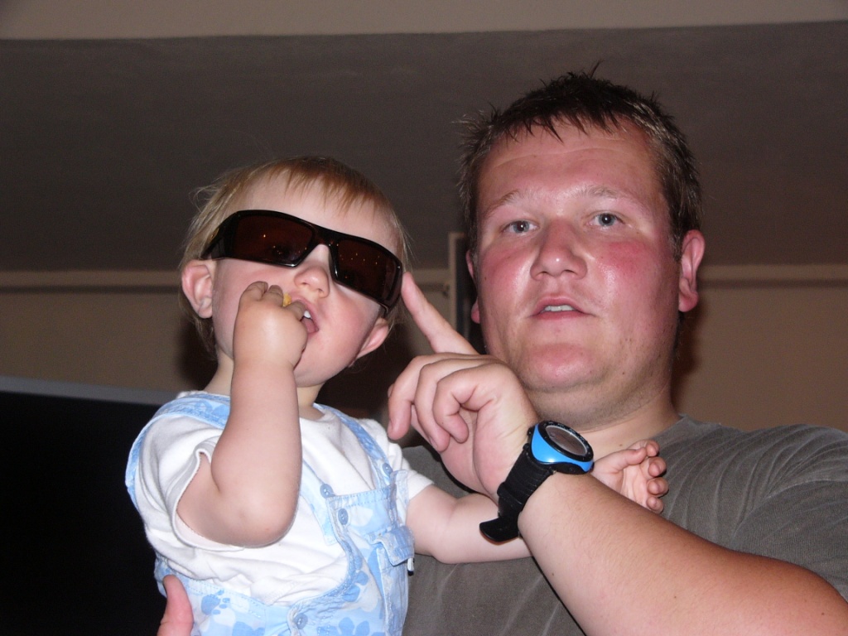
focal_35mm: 83
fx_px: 2033
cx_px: 424
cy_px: 318
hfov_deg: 23.6
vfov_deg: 17.8
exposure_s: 1/60
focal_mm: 13.8
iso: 100
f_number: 2.8
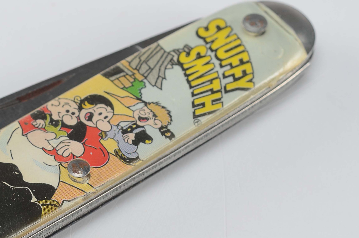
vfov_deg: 7.1
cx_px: 55
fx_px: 1921
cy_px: 157
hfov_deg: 10.6
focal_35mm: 193
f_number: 11
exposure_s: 1/80
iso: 100
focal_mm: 60
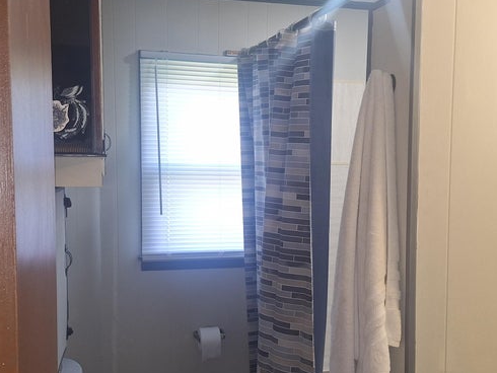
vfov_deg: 35.9
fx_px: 575
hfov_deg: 46.8
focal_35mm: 40
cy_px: 217
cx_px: 244
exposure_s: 1/40
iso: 25
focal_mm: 5.54
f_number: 1.8
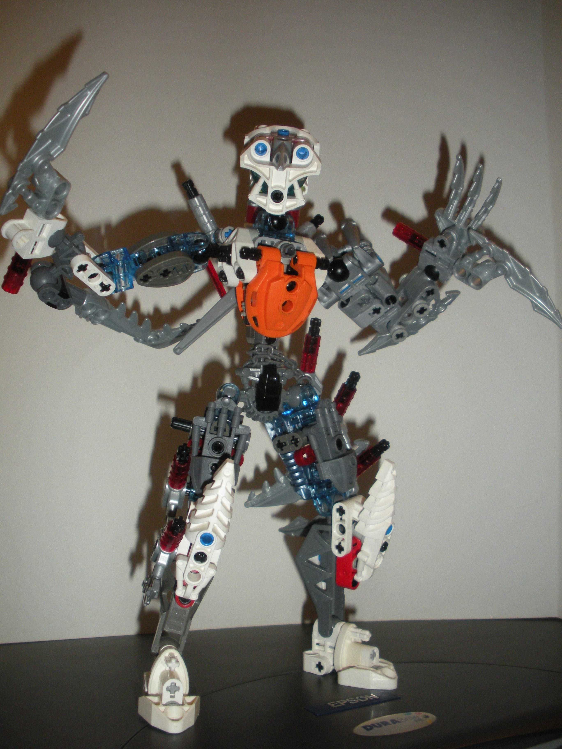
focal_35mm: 35
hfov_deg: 40.7
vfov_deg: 52.6
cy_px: 374
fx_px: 758
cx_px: 281
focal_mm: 6.3
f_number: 3.5
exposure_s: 1/60
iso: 200
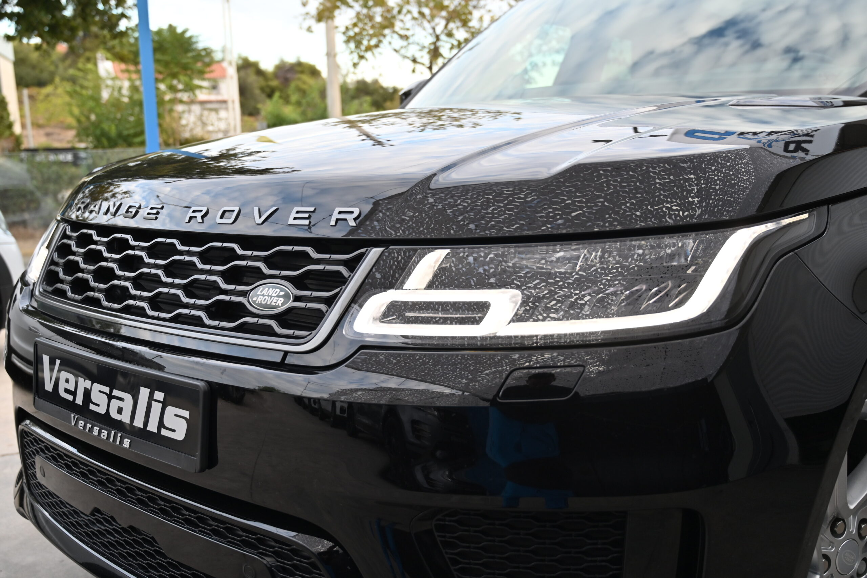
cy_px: 289
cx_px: 434
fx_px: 831
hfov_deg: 55.1
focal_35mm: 34
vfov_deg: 38.4
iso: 320
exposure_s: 1/250
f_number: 4
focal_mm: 34.5
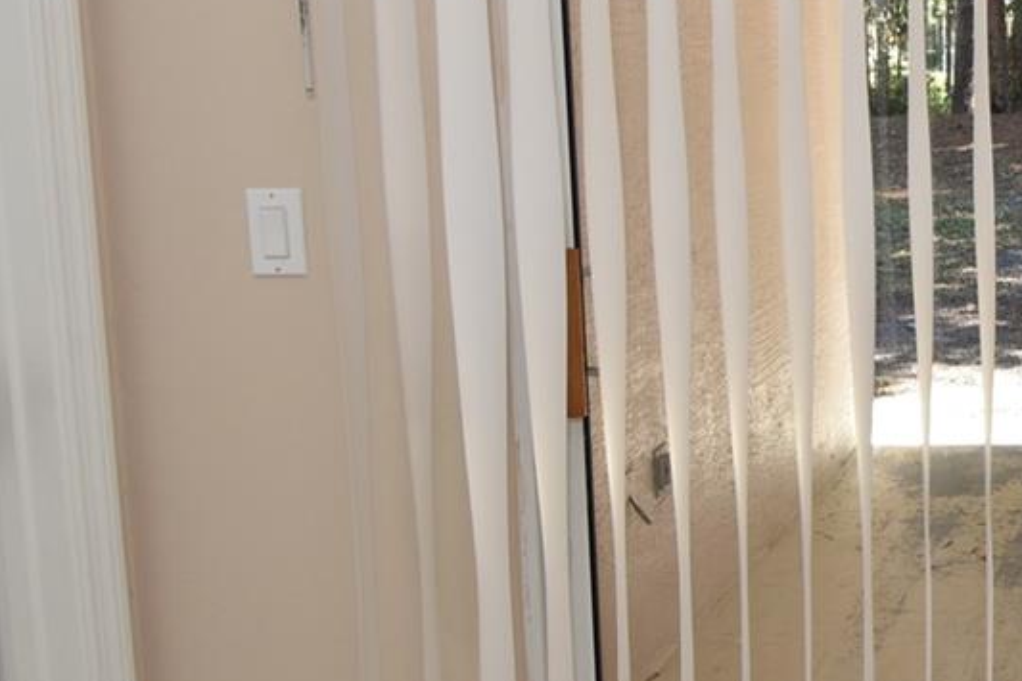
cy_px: 167
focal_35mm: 45
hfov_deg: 34.8
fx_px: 1277
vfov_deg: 29.4
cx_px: 1223
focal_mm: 10
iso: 200
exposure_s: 1/80
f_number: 4.5
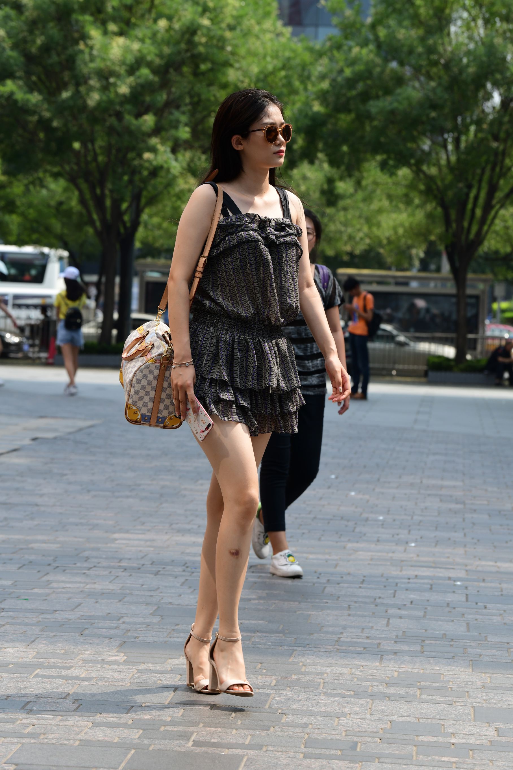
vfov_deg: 17.1
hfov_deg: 11.4
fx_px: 2565
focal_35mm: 120
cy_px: 385
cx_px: 256
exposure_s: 1/800
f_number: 8
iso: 560
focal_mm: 120
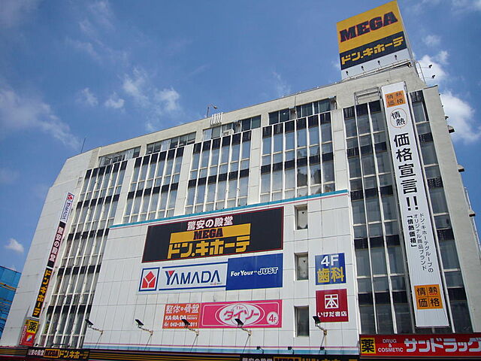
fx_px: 389
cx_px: 240
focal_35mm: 28
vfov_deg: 49.7
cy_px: 180
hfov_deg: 63.4
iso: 80
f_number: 5.6
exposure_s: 1/400
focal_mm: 4.6
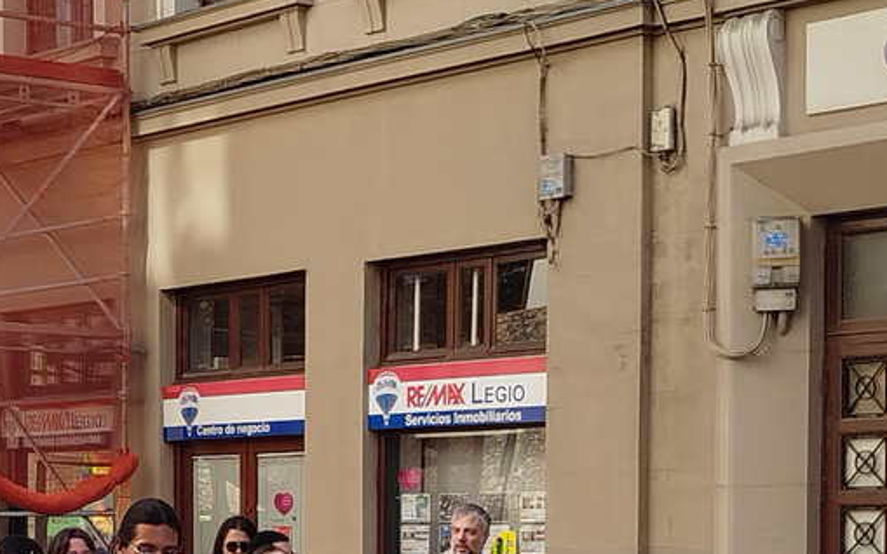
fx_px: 2417
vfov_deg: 12.8
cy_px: 659
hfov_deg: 20.2
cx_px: 5
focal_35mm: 100
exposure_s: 1/346
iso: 50
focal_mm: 5.31
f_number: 1.7
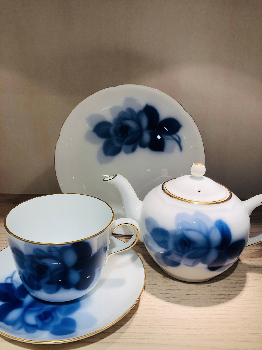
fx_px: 283
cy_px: 175
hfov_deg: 49.7
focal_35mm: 28
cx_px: 131
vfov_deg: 63.4
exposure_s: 1/245
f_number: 1.8
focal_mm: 3.99
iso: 20
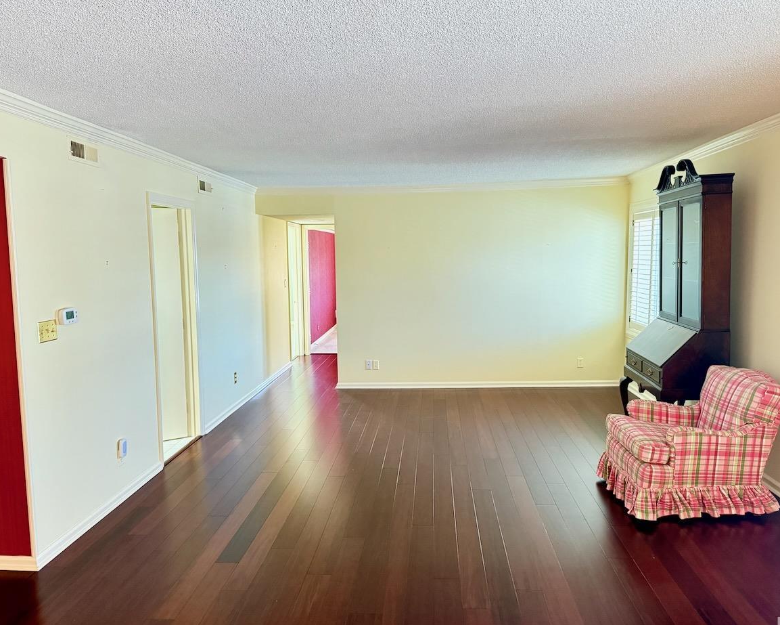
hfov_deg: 66.0
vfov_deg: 55.0
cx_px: 396
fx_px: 600
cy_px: 312
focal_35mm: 26
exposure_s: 1/60
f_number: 1.78
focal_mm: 6.76
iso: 500
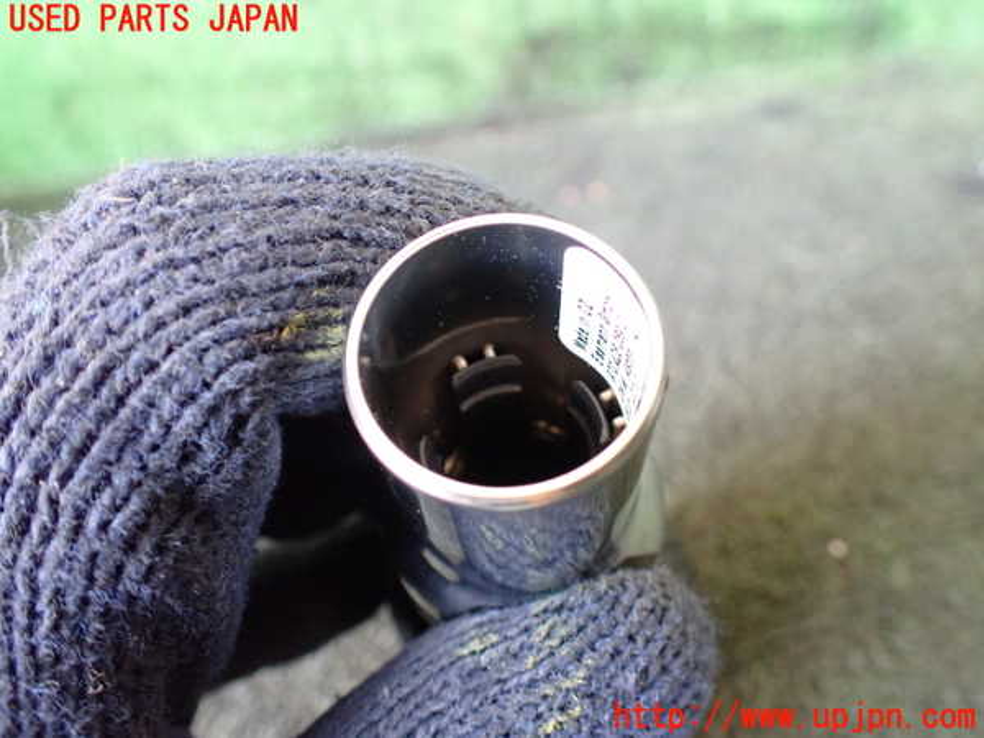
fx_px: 853
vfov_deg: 46.8
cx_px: 492
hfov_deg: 60.0
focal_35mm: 30
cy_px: 369
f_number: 2.3
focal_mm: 5.4
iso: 800
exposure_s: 1/60
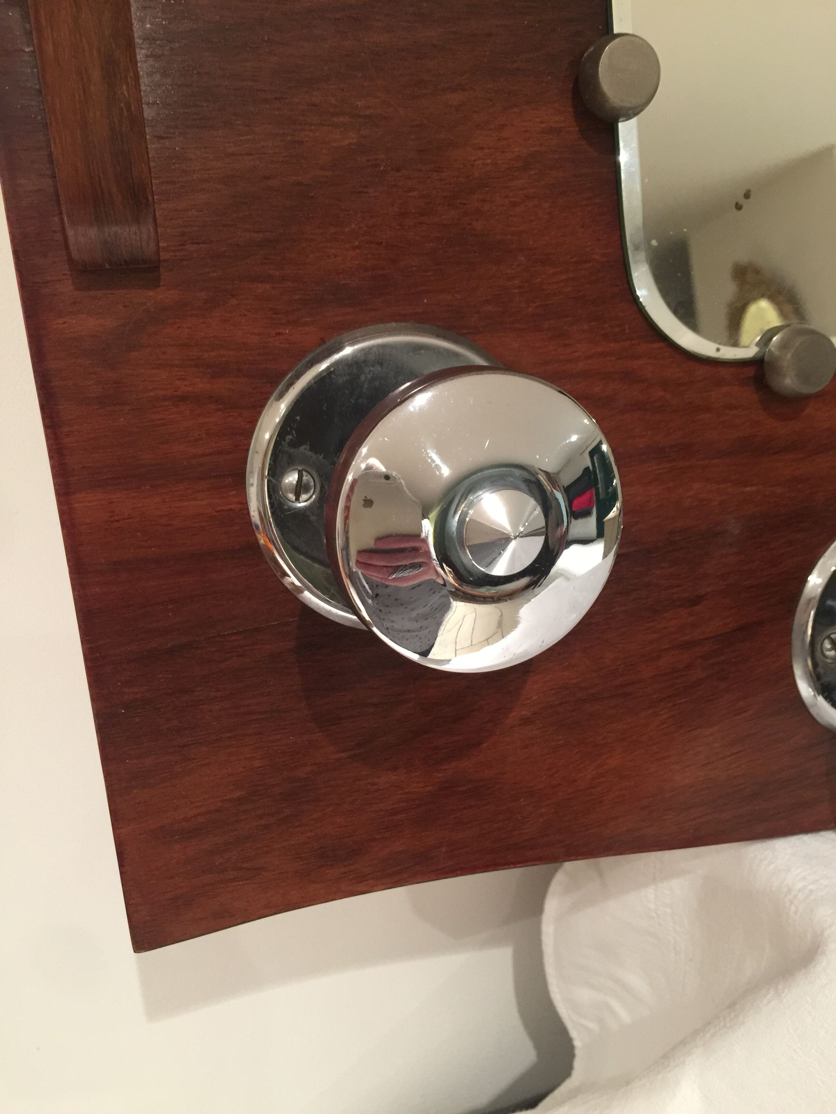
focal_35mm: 29
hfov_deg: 48.2
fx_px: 934
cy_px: 557
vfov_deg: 61.7
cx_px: 418
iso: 125
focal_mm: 4.15
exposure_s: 1/10
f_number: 2.2
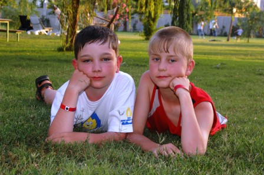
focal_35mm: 87
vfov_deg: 15.7
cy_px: 88
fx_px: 638
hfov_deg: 23.4
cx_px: 132
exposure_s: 1/40
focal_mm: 58
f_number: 10
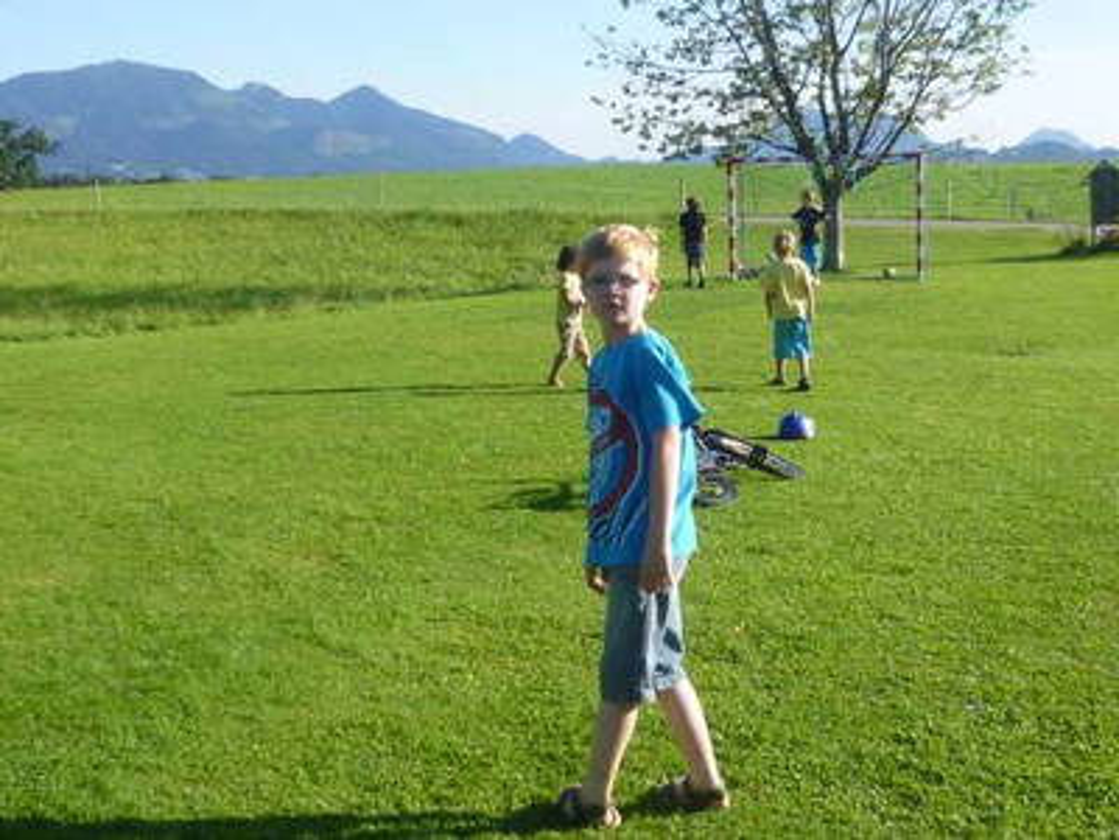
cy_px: 420
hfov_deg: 69.4
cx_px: 560
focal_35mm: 25
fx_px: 808
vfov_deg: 54.9
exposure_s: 1/250
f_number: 4
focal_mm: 4.5
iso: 80
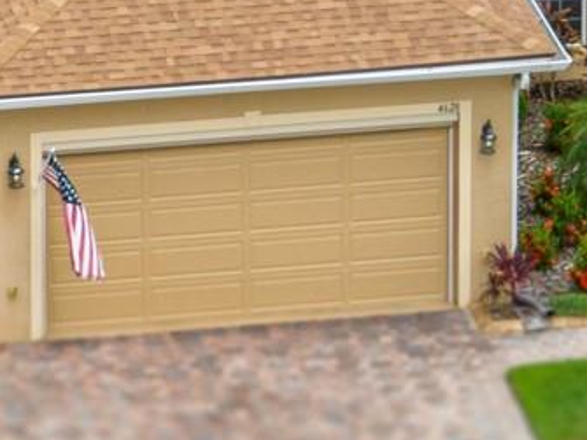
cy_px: -231
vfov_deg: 1.9
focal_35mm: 769
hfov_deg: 2.6
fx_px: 13036
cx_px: 307
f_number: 4.4
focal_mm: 29.85
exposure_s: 1/120
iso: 100
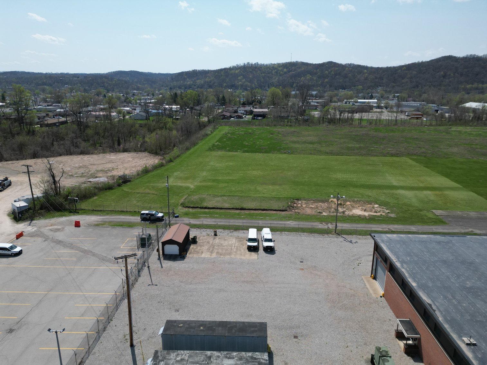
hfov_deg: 71.6
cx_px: 244
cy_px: 182
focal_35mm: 24
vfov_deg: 56.8
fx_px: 338
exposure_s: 1/5000
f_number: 1.7
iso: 150
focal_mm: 6.72
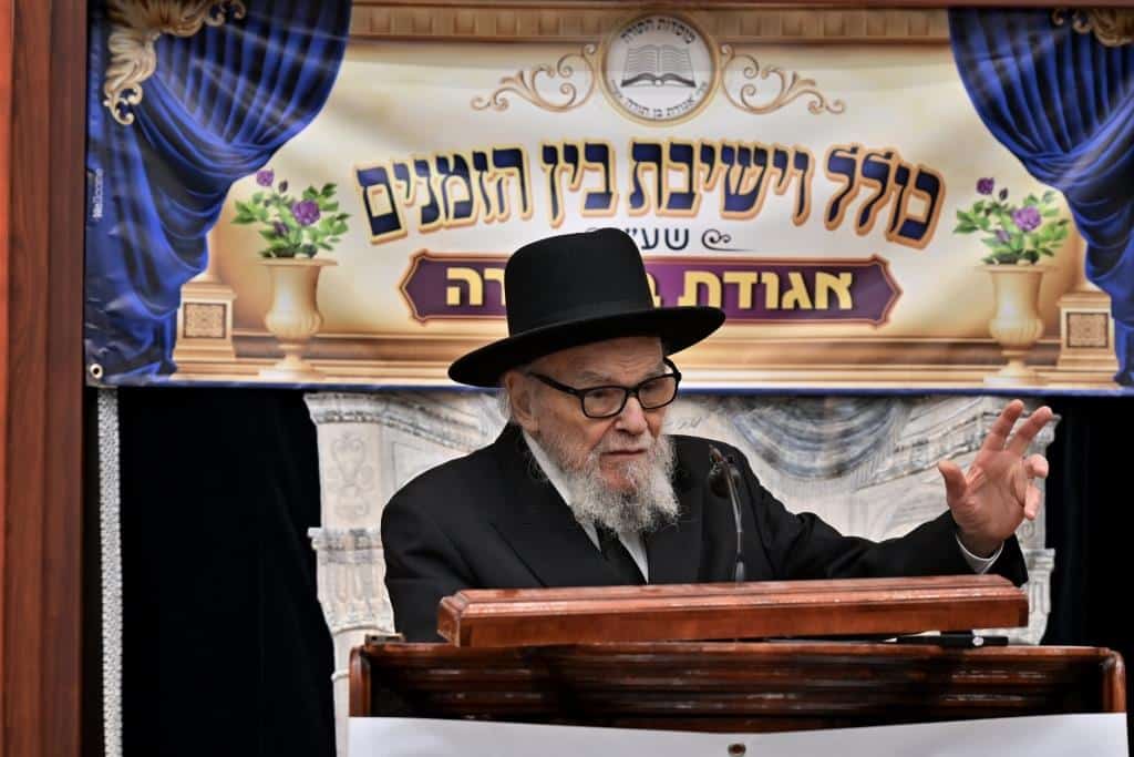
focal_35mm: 180
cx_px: 567
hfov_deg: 11.4
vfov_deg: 7.6
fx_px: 5670
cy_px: 378
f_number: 4
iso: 500
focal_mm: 120
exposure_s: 1/160
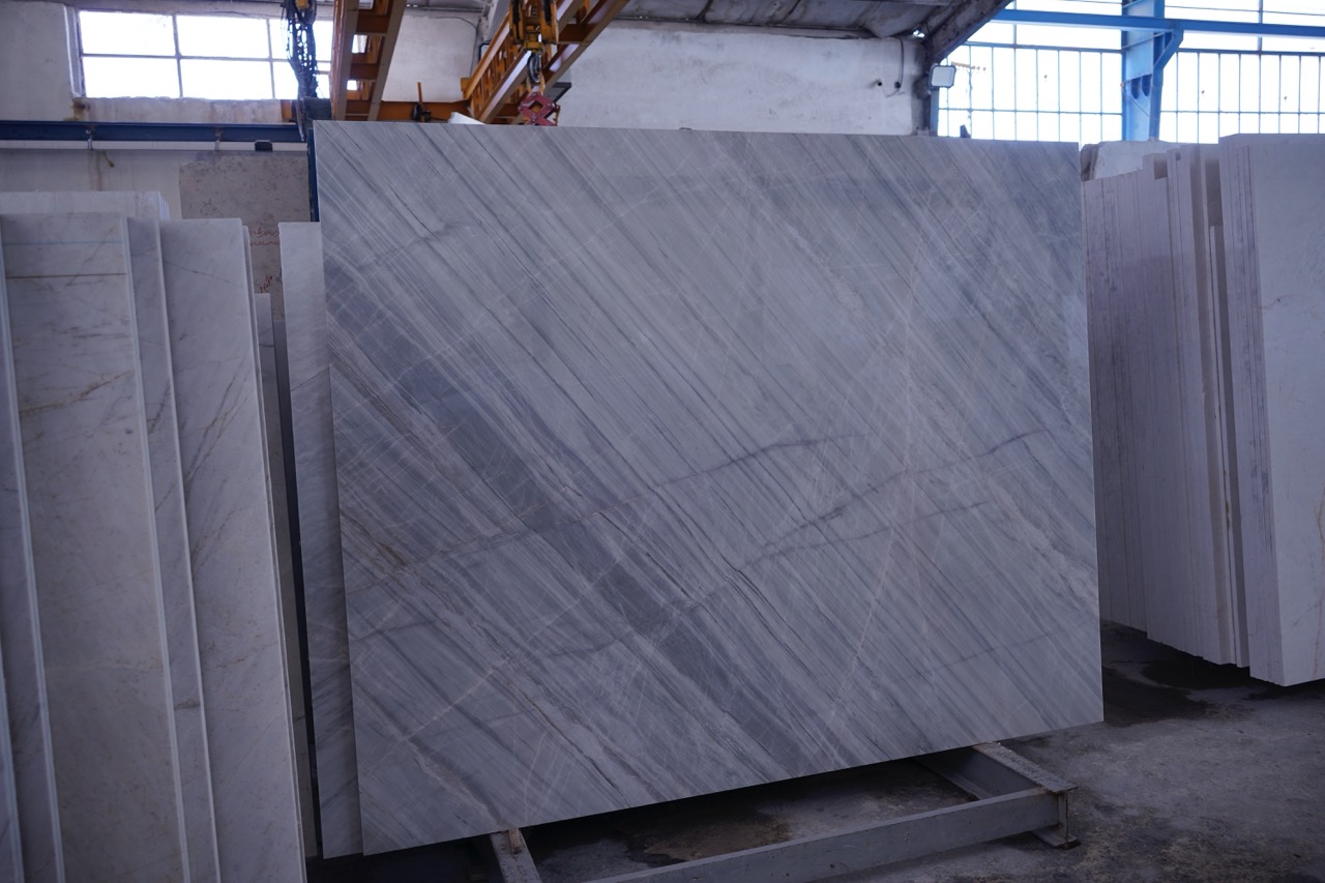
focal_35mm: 28
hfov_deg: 65.5
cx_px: 662
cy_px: 442
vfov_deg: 46.4
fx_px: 1030
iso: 100
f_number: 4
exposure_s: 1/25
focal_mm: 28
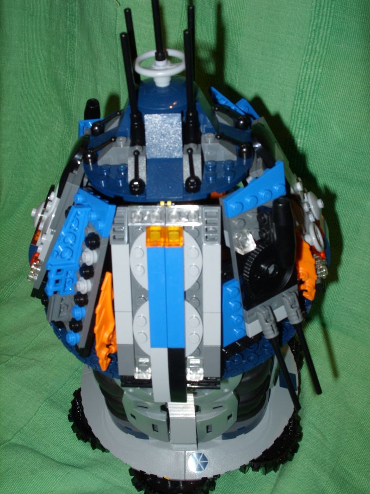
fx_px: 542
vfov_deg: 49.0
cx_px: 185
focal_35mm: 38
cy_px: 247
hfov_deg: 37.7
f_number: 7.4
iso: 50
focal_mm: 7.8
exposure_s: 1/30
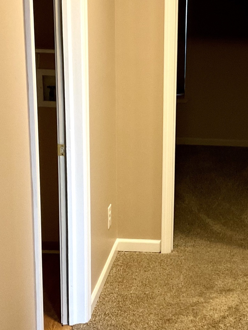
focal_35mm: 62
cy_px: 162
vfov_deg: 31.2
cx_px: 194
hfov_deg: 23.3
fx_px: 592
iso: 160
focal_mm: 3
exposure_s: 1/60
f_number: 1.8
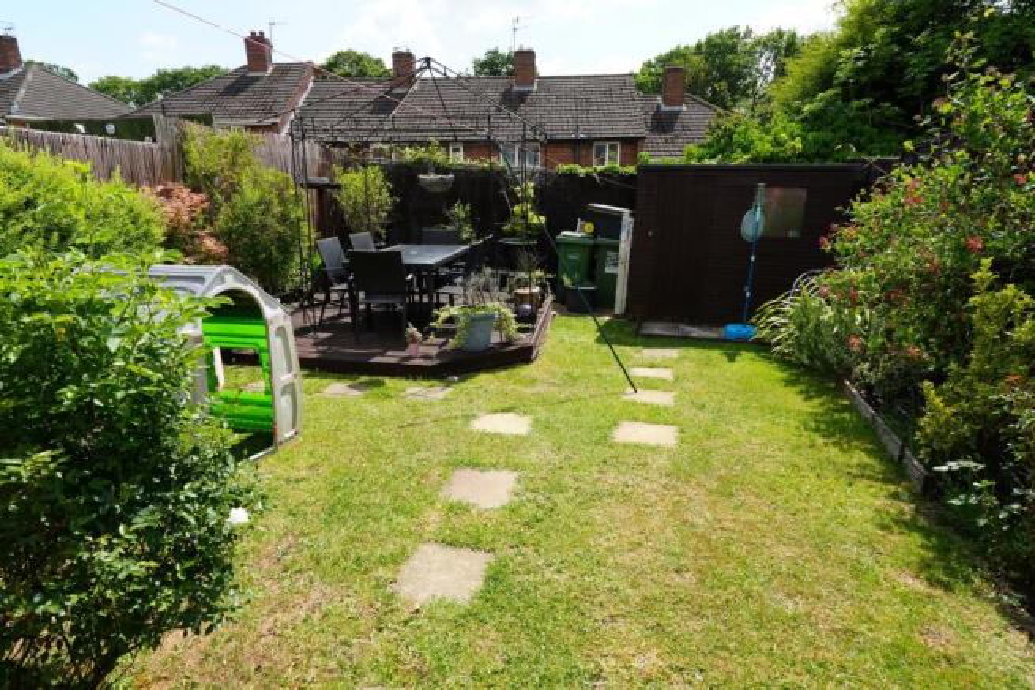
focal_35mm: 21
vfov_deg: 59.5
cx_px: 518
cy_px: 345
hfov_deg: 81.2
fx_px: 604
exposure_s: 1/125
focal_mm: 14
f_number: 9
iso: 100
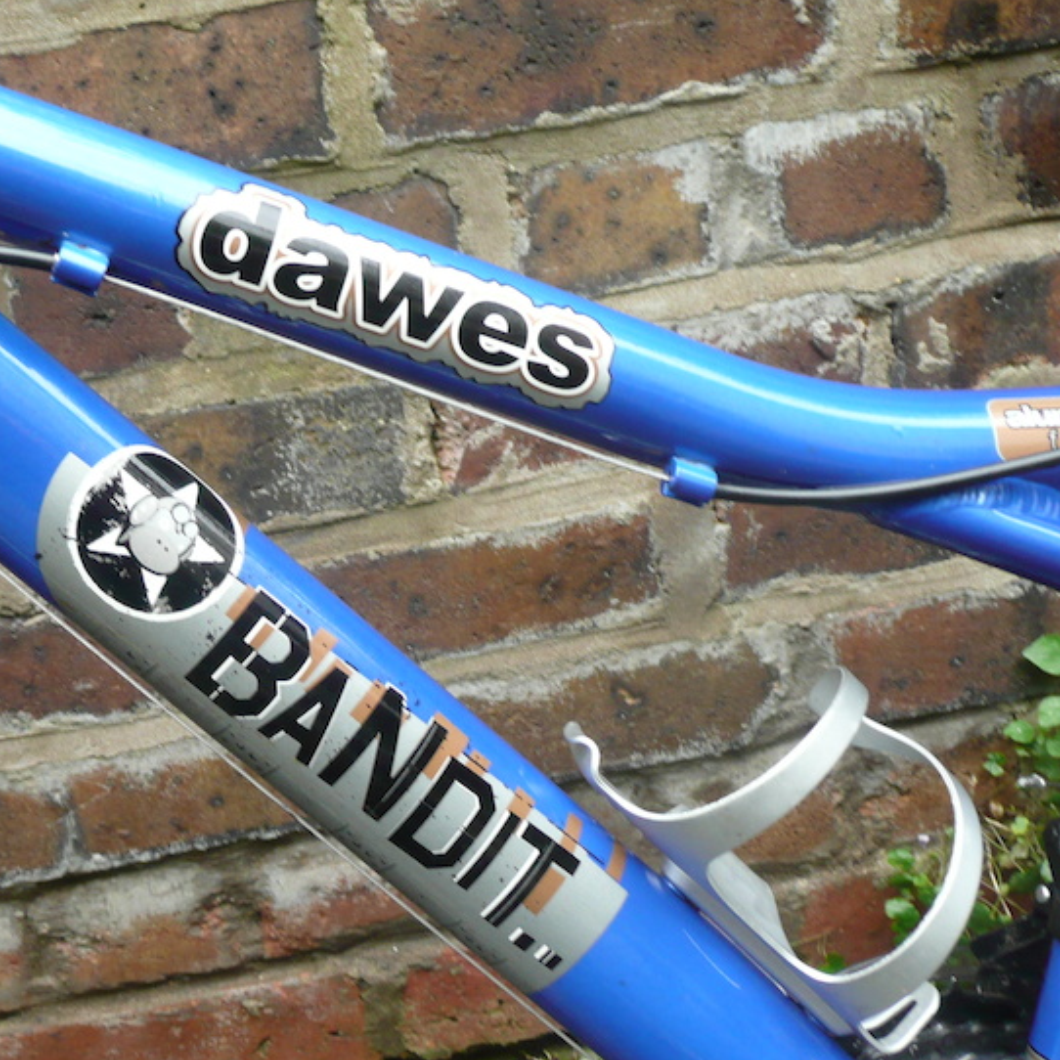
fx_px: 1628
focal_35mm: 47
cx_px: 356
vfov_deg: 36.1
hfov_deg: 35.7
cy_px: 512
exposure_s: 1/15
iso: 200
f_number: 3.7
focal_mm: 5.8
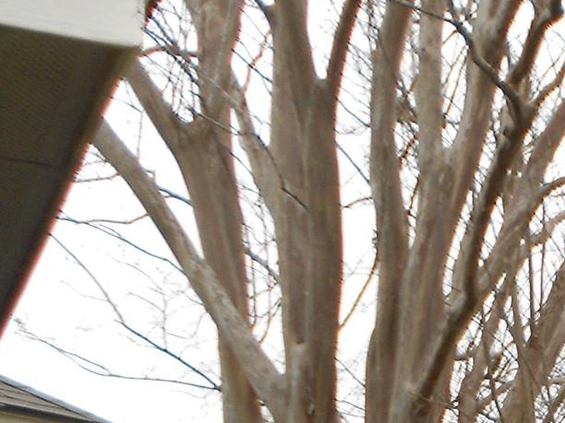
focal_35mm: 87
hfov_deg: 19.2
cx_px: 894
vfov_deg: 15.6
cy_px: 638
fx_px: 1420
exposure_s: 1/500
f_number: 3.2
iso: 80
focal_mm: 4.6
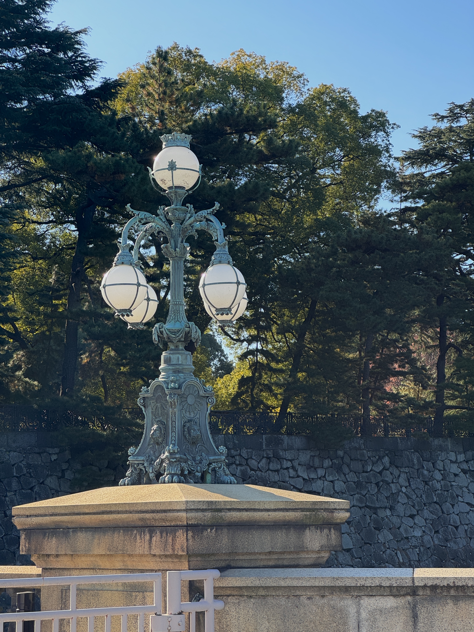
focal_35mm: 77
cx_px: 237
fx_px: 1406
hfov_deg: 19.1
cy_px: 316
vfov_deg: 25.3
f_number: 2.8
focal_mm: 9
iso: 25
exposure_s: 1/286
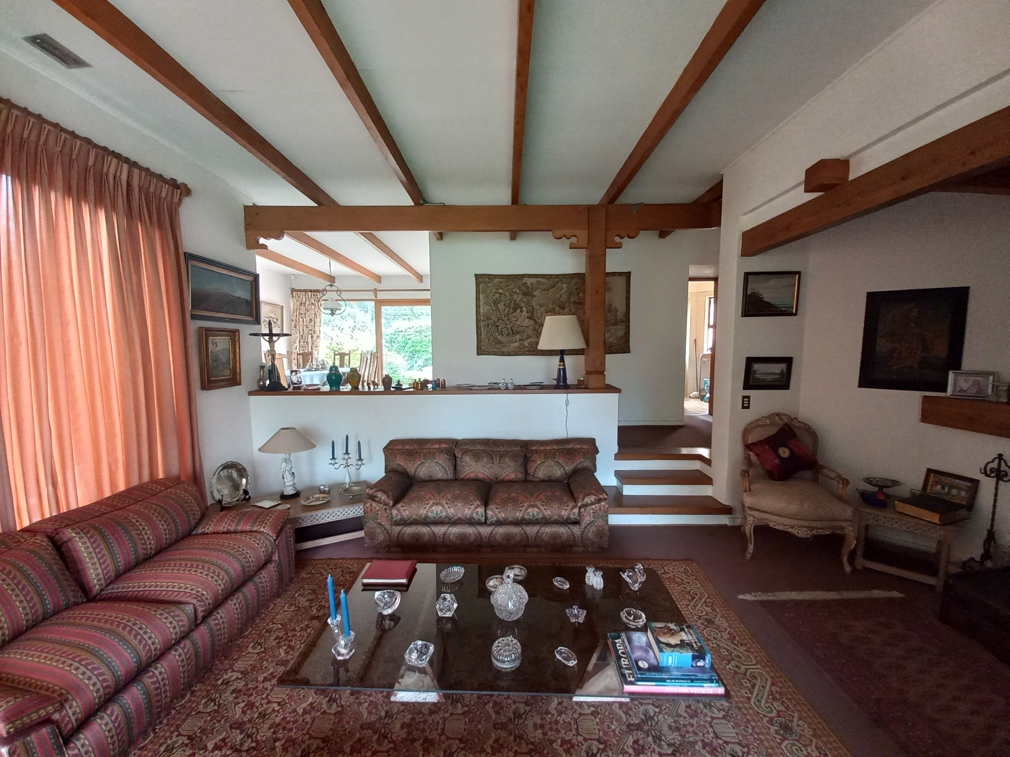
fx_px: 379
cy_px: 378
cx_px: 505
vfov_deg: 89.9
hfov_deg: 106.2
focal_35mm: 13
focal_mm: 1.42
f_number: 2.2
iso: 160
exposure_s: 1/50
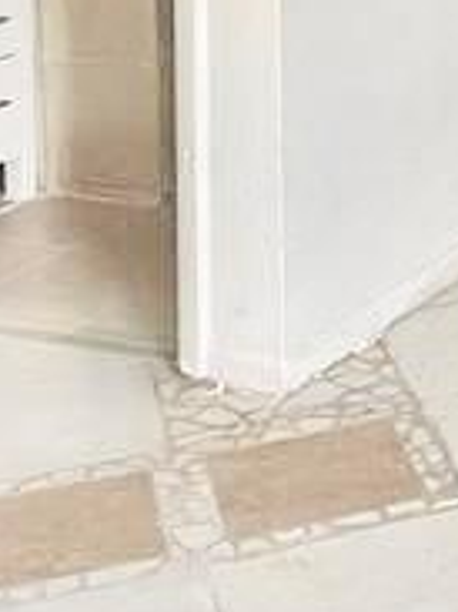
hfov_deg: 12.4
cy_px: -361
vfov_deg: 16.7
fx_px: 1854
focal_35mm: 105
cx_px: 929
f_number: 1.6
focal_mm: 5.1
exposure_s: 1/40
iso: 640
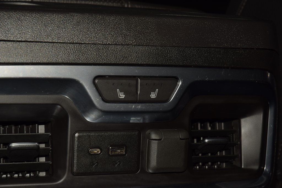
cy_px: 94
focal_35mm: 105
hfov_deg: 19.5
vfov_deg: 13.0
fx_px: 823
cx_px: 141
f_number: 8
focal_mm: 70
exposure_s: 1/125
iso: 100
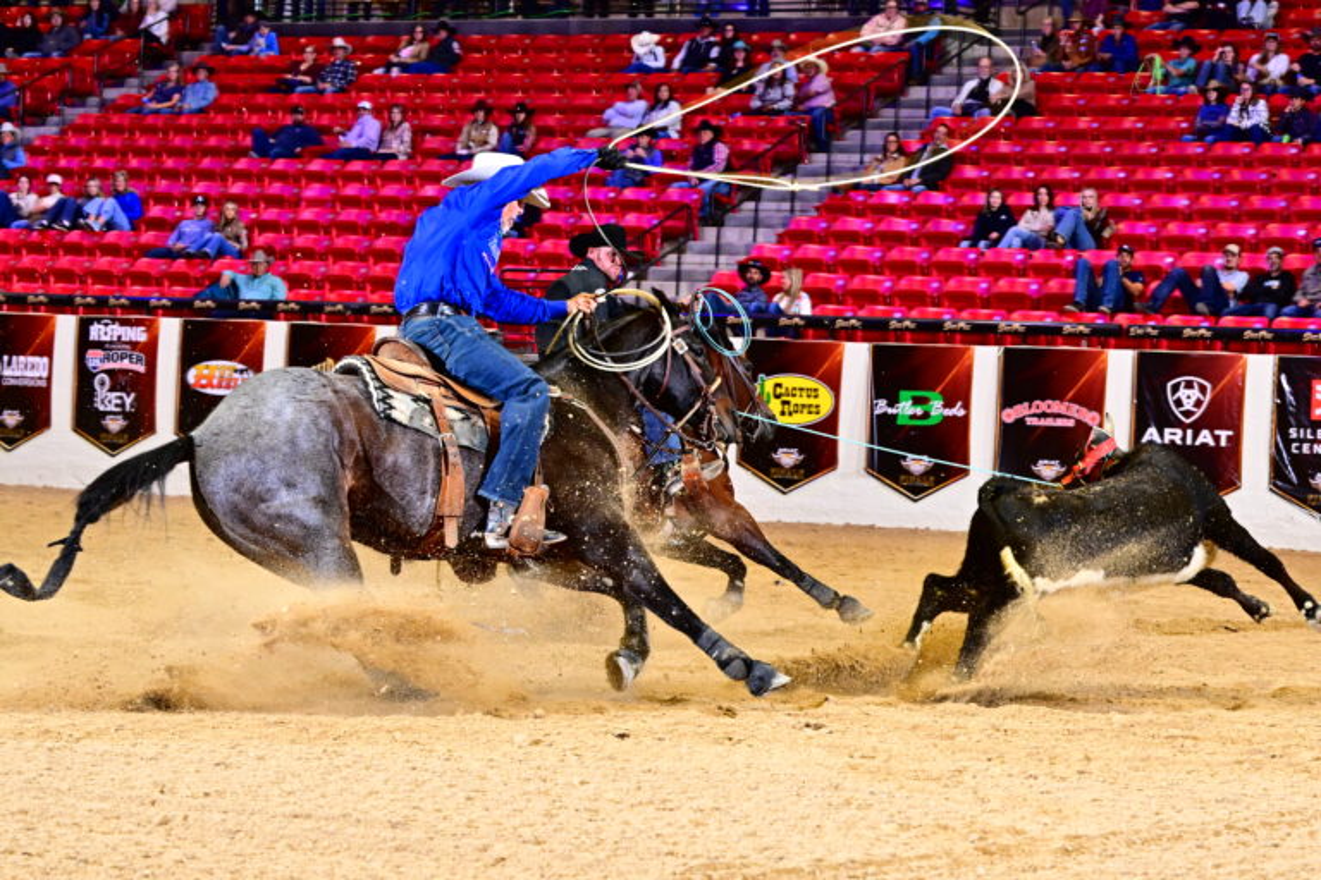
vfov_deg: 13.0
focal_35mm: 105
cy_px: 440
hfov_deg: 19.5
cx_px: 660
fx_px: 3853
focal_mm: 70
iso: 1250
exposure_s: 1/250
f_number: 5
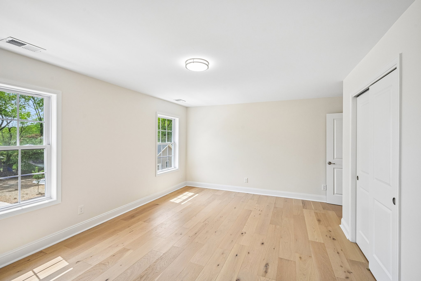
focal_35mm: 16
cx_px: 210
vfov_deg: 73.7
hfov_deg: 96.7
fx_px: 187
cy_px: 140
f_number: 8
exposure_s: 1/250
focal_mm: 16
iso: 800
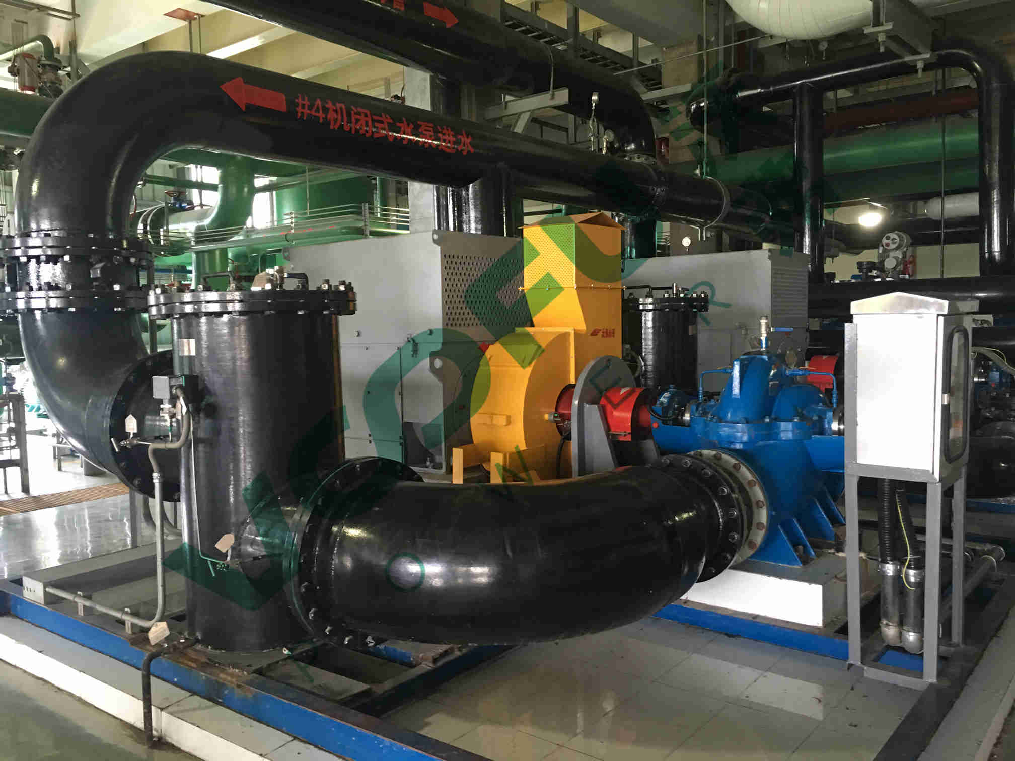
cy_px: 380
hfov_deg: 61.7
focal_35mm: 29
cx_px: 508
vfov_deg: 48.2
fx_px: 850
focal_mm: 4.15
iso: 80
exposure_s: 1/17
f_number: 2.2
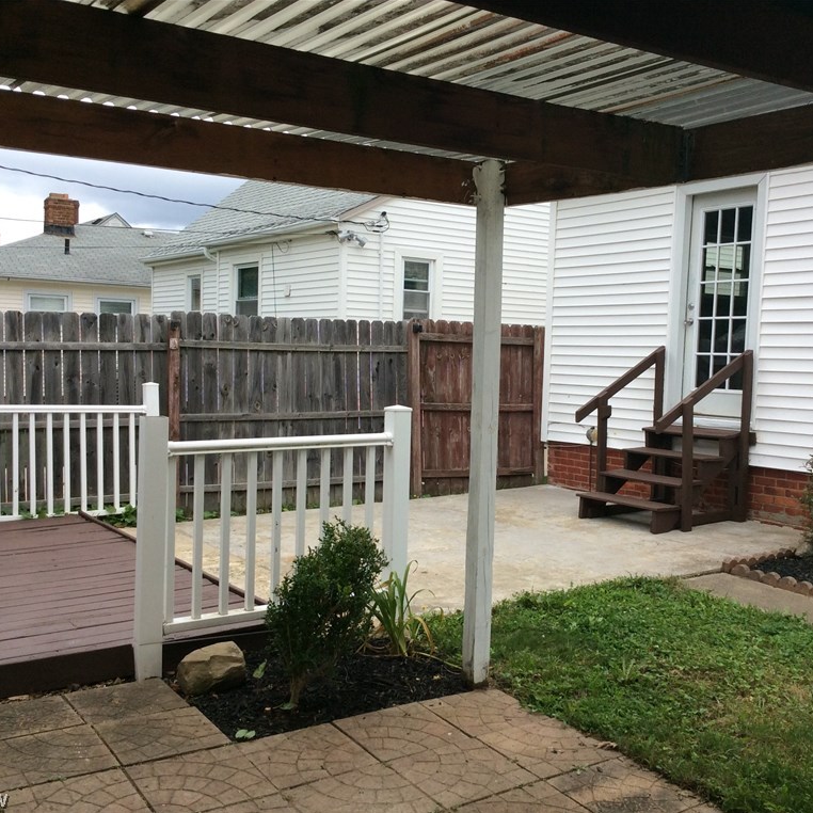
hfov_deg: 43.8
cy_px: 408
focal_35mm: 38
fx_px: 1010
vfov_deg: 43.9
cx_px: 445
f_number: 2.4
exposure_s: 1/583
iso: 32
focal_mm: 3.3
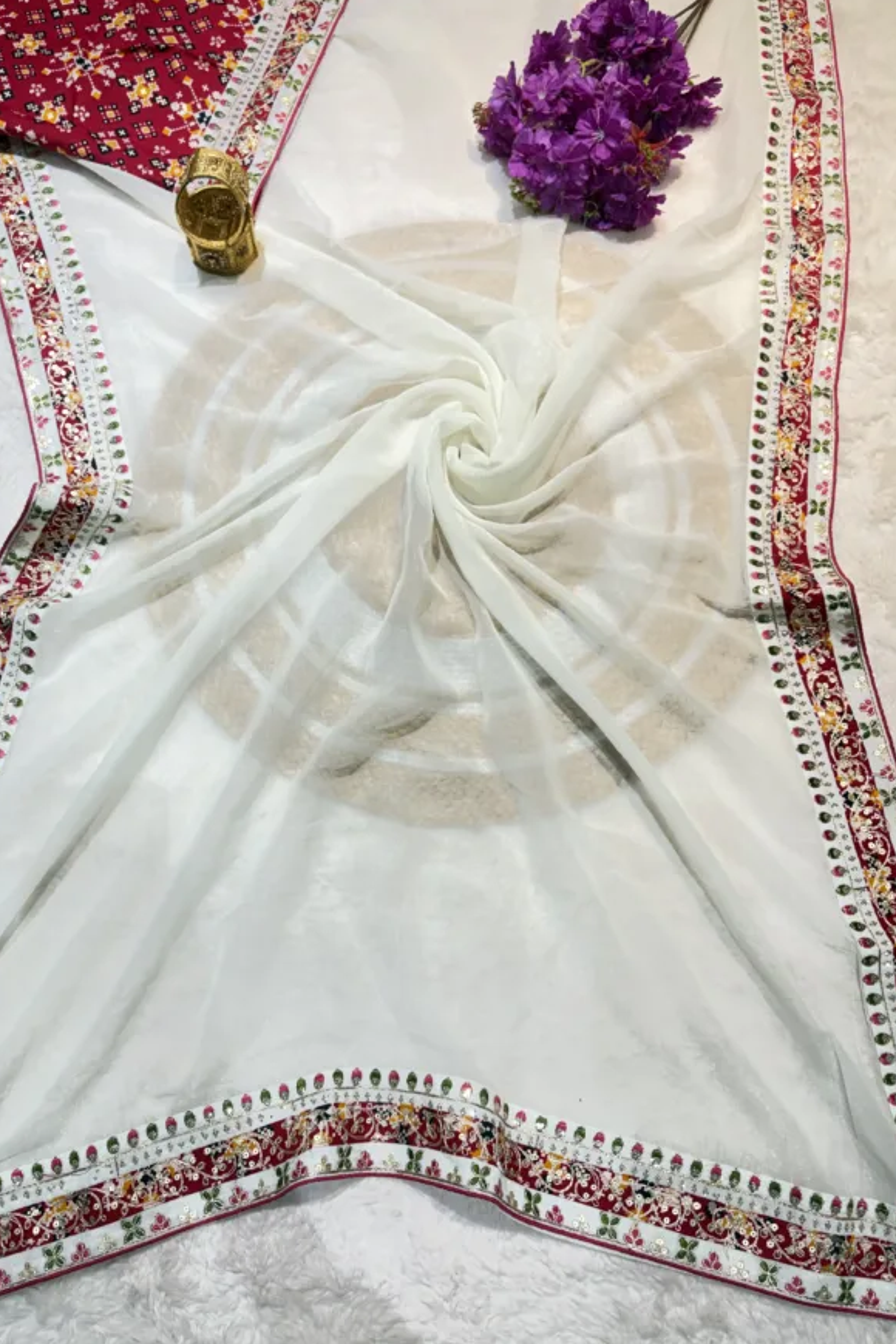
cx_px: 391
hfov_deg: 46.3
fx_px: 1045
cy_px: 687
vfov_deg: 65.5
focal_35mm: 28
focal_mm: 5.96
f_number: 1.6
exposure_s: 1/100
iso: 64
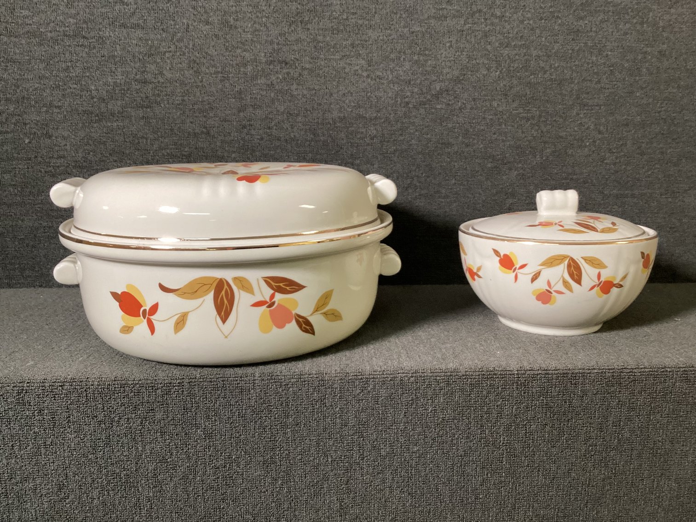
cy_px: 261
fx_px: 623
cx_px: 348
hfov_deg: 58.3
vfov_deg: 45.4
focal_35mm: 31
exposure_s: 1/60
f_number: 2.4
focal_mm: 3.3
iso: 320
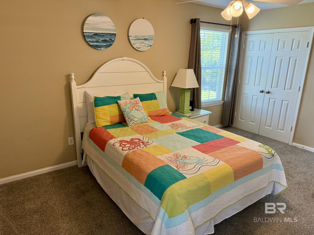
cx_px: 157
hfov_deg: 71.6
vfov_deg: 56.8
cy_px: 118
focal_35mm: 24
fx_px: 218
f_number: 1.78
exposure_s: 1/120
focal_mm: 6.76
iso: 200
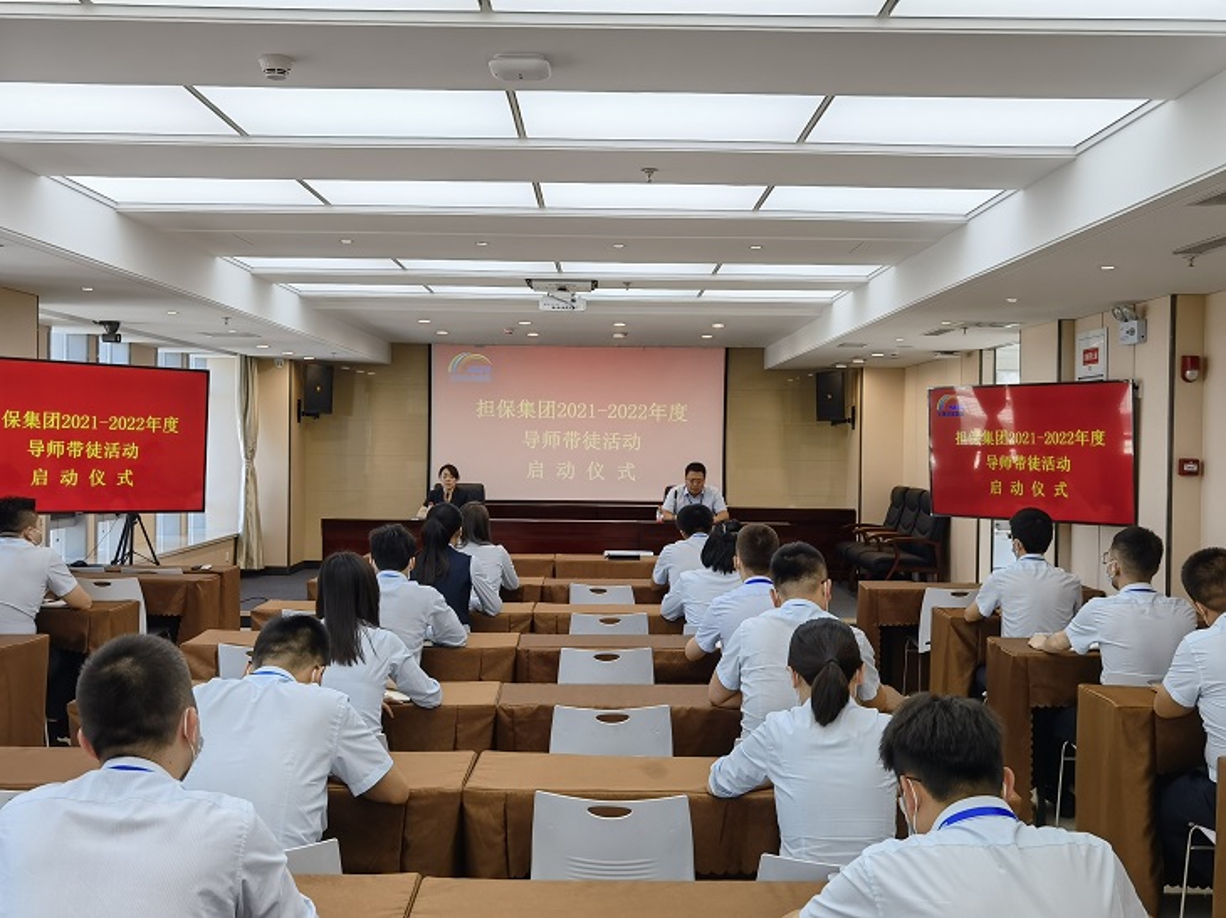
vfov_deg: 38.6
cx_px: 613
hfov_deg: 50.2
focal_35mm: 37
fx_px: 1310
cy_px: 459
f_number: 1.9
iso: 50
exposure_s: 1/224
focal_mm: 6.67
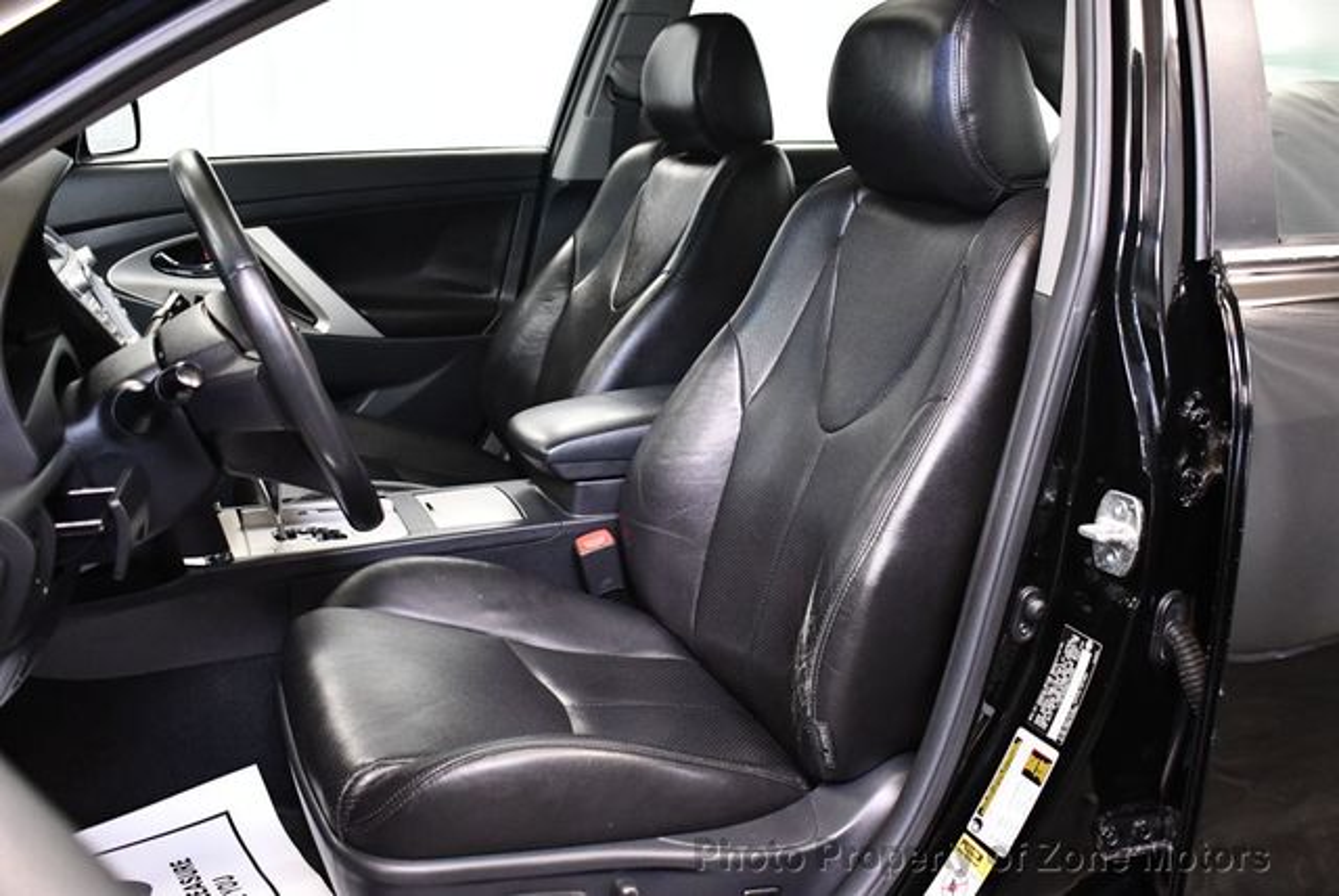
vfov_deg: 36.9
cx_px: 670
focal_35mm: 36
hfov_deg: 53.1
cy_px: 448
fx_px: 1340
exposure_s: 1/125
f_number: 3.5
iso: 3200
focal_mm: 18
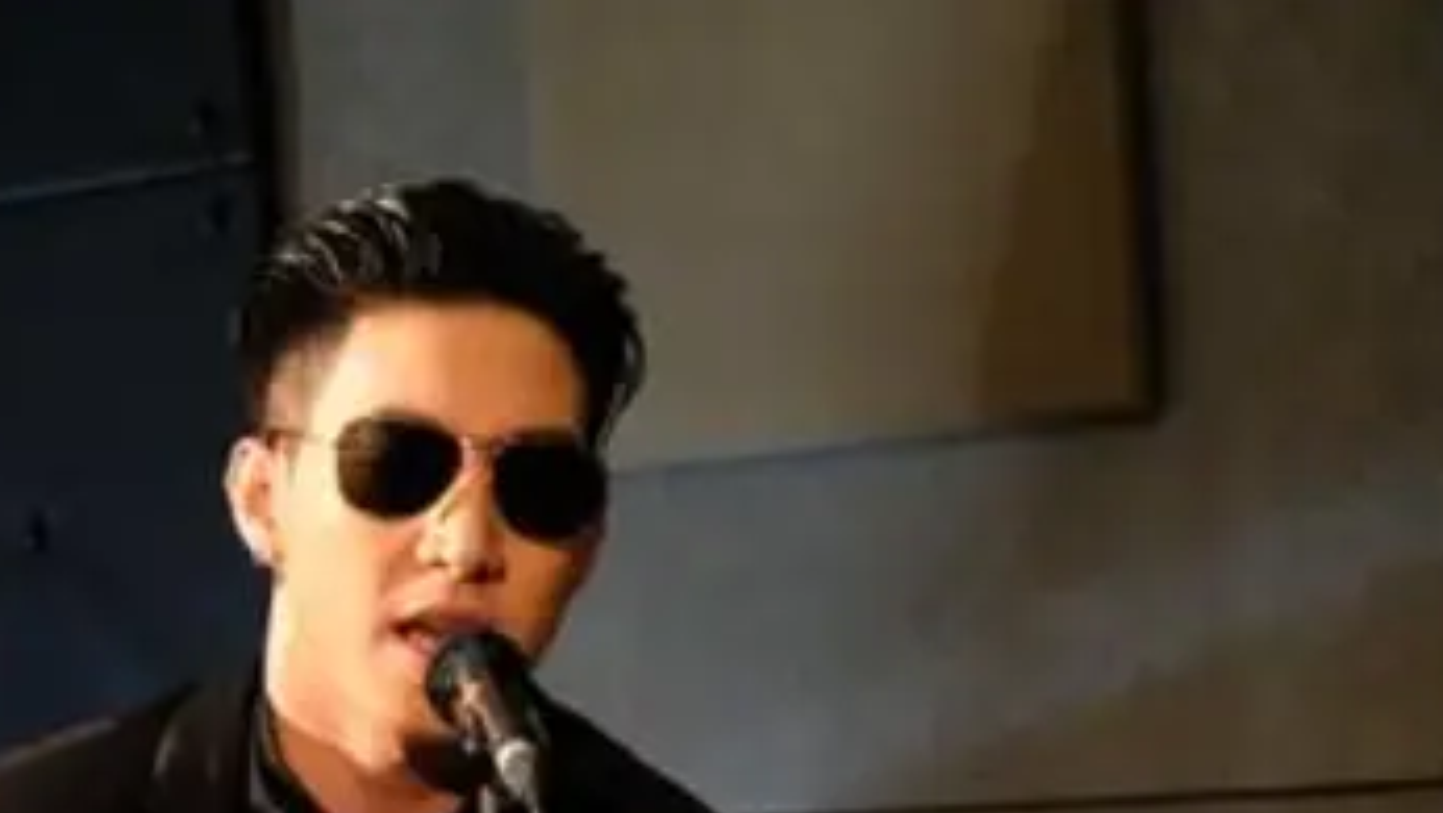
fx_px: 5589
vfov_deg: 8.2
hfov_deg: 14.6
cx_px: 213
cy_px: 1061
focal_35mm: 146
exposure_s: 1/250
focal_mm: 41.3
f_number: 4.5
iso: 12800
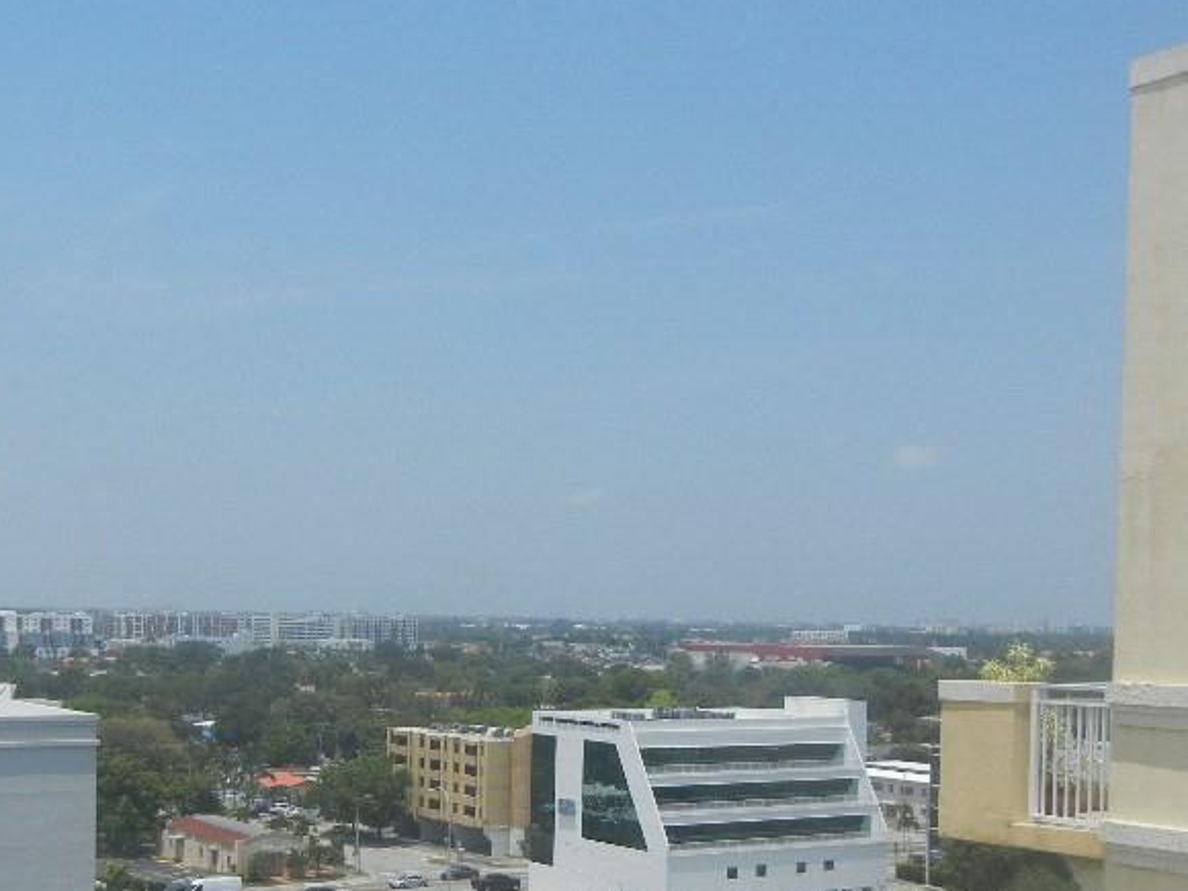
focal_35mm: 53
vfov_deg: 27.1
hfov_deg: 36.1
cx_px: 500
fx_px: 1819
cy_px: 692
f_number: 7
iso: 160
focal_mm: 5.4
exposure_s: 1/699
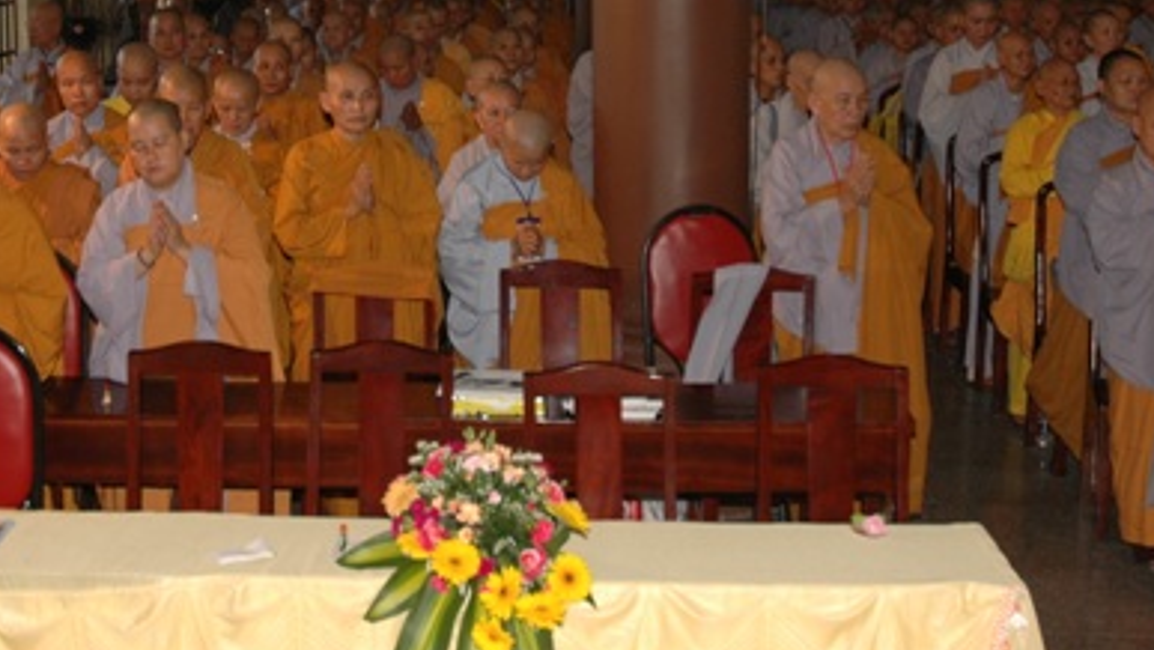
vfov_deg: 18.3
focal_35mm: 65
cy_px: 60
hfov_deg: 32.2
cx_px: 420
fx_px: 1986
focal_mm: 25
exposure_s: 1/80
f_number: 4.5
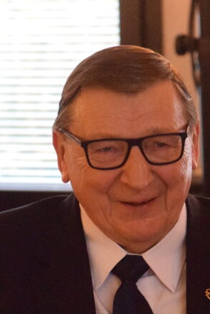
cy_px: 278
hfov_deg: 4.7
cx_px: 164
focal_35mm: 295
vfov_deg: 7.0
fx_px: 2580
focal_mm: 85
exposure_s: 1/100
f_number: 5
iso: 12800
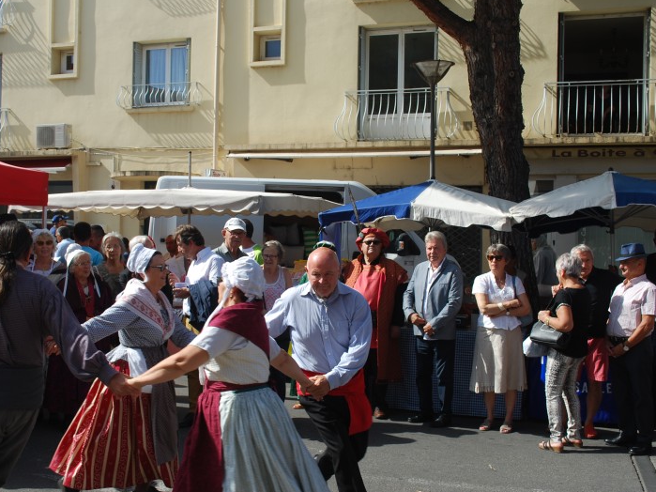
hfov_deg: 43.8
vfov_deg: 33.6
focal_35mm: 43
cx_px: 296
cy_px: 247
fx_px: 815
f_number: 7.1
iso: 100
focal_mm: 26
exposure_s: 1/200
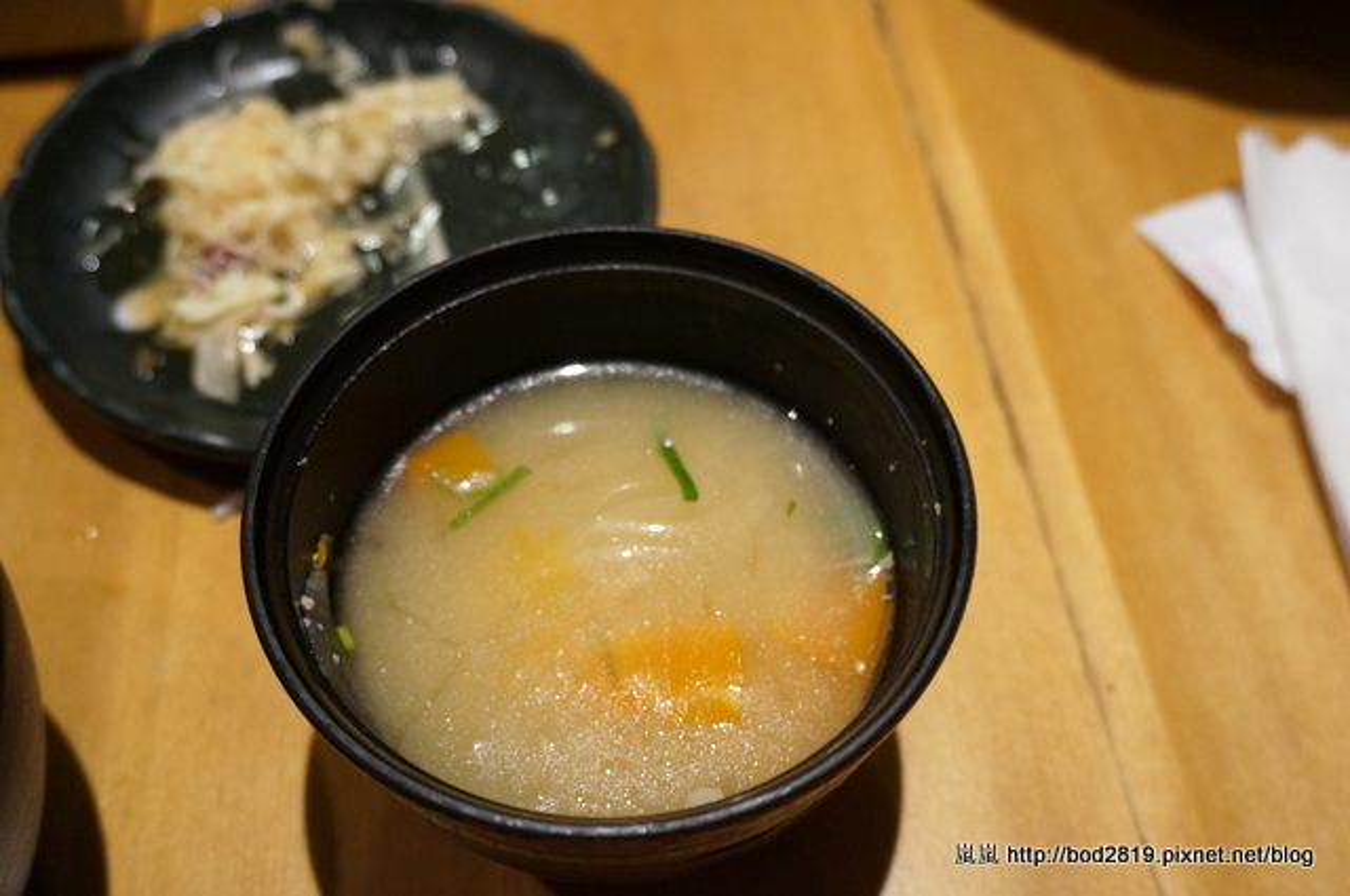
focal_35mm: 34
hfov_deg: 55.2
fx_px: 1292
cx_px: 675
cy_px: 448
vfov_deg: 38.3
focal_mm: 23
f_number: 4
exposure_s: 1/60
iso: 1600
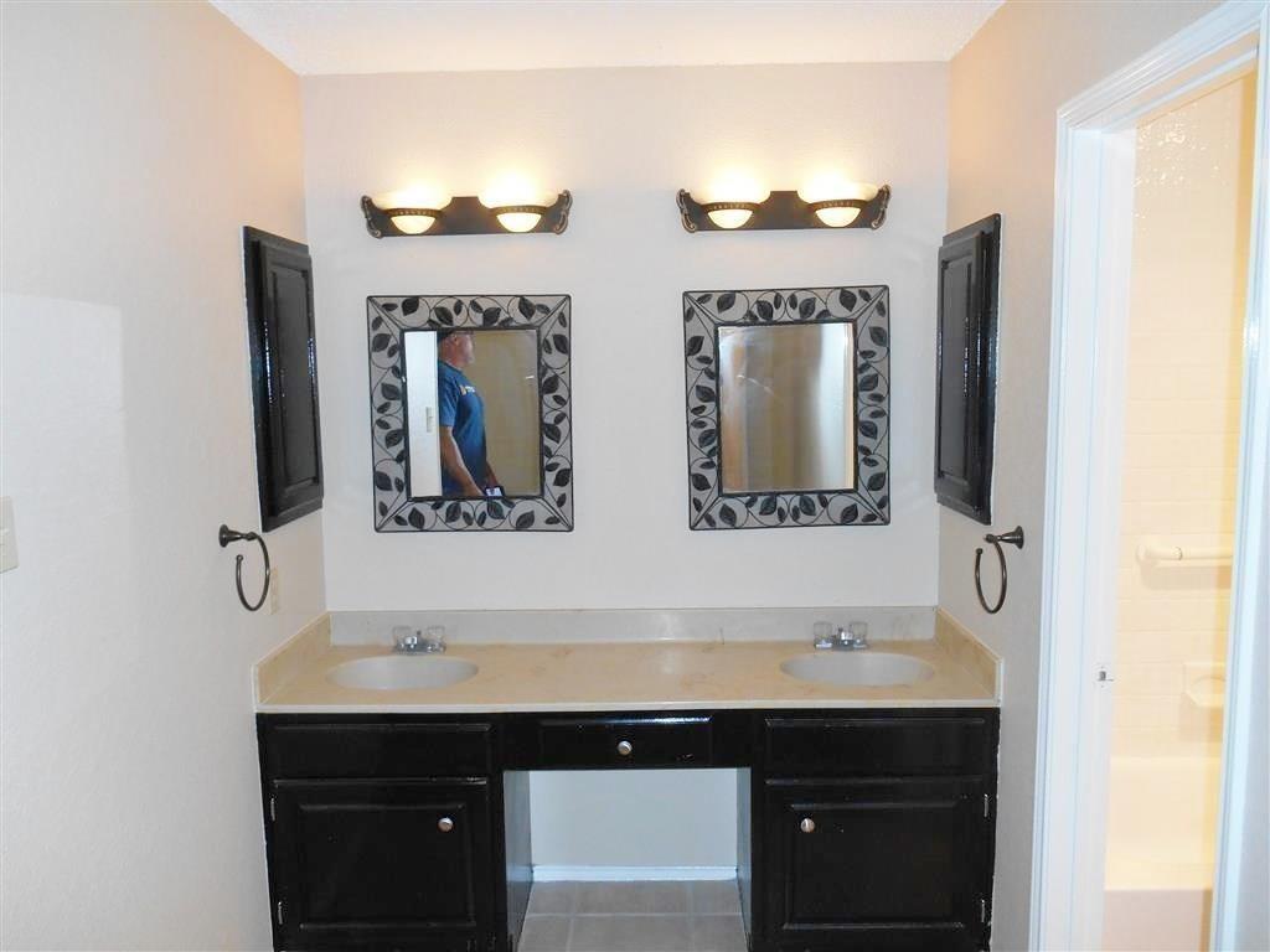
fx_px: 954
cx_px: 635
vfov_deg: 53.1
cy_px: 476
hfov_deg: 67.3
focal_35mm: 26
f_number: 3.4
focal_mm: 4.7
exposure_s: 1/25
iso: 220
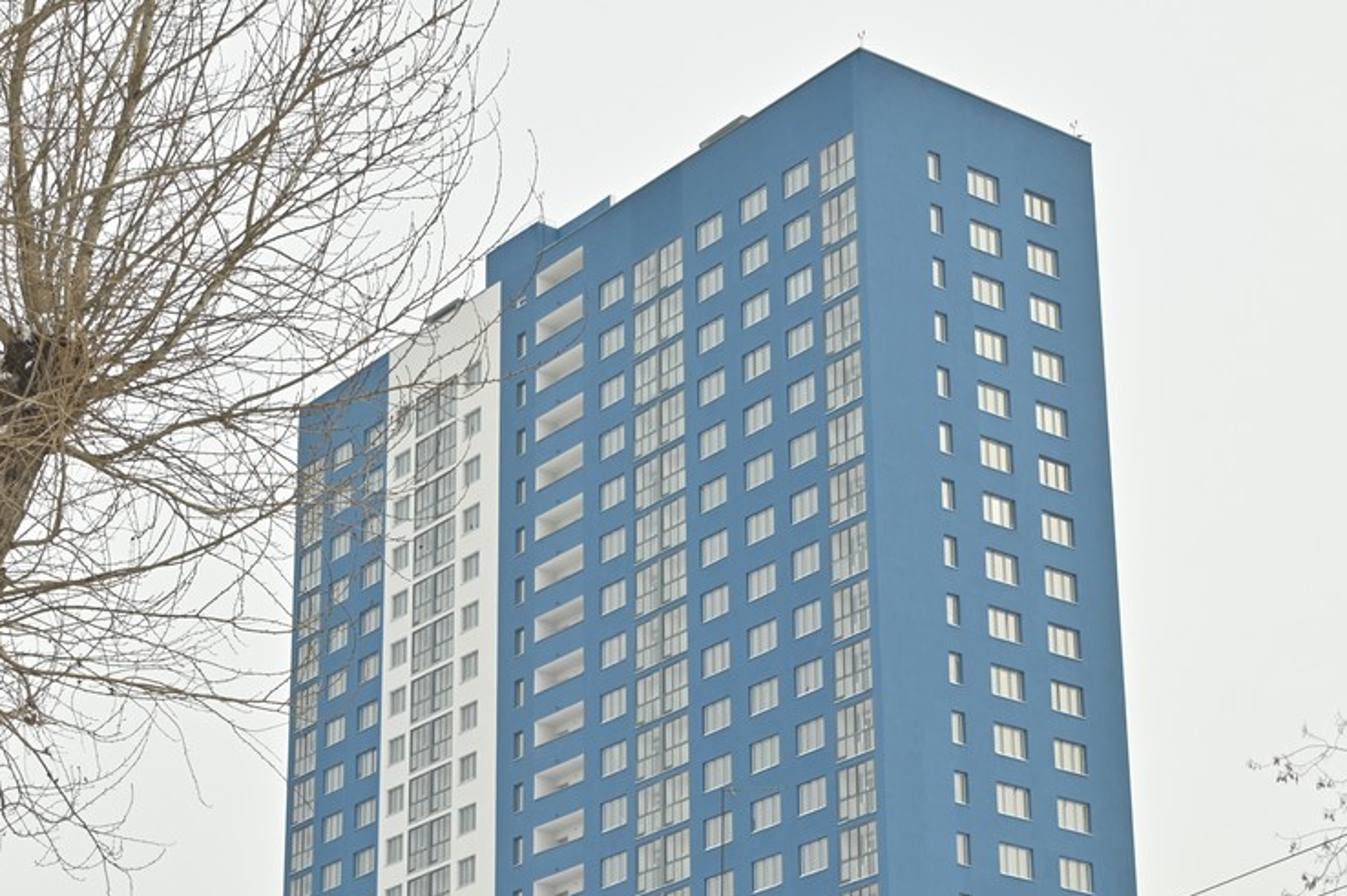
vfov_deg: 17.4
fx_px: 2916
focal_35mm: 78
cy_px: 681
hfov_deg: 26.0
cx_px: 551
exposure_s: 1/500
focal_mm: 48
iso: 400
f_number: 8
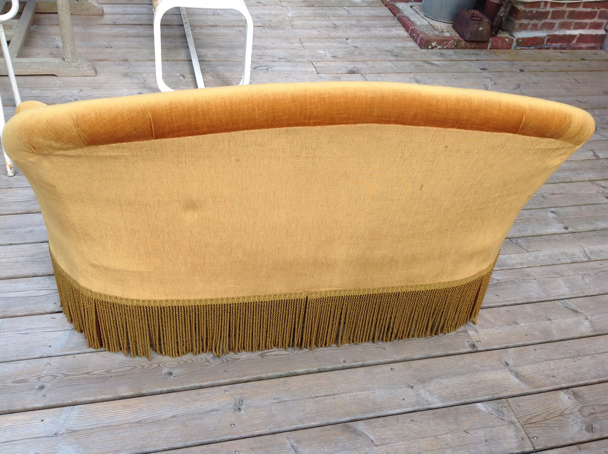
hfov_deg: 52.7
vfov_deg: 40.6
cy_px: 227
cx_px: 304
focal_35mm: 35
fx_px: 614
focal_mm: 4.28
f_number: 2.4
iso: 50
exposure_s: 1/355
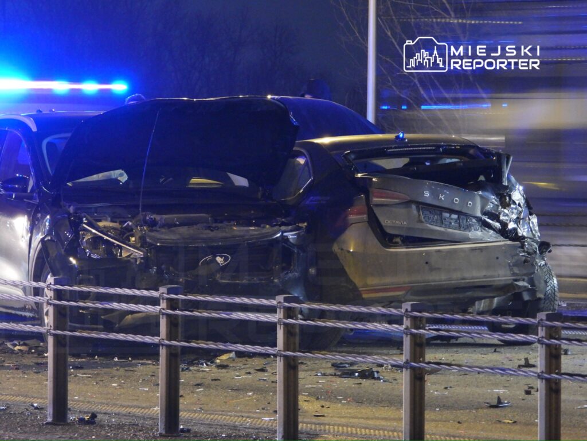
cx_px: 294
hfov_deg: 7.8
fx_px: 4324
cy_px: 220
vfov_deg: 5.8
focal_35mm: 255
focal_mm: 45.8
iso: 800
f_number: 4.5
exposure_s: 1/3
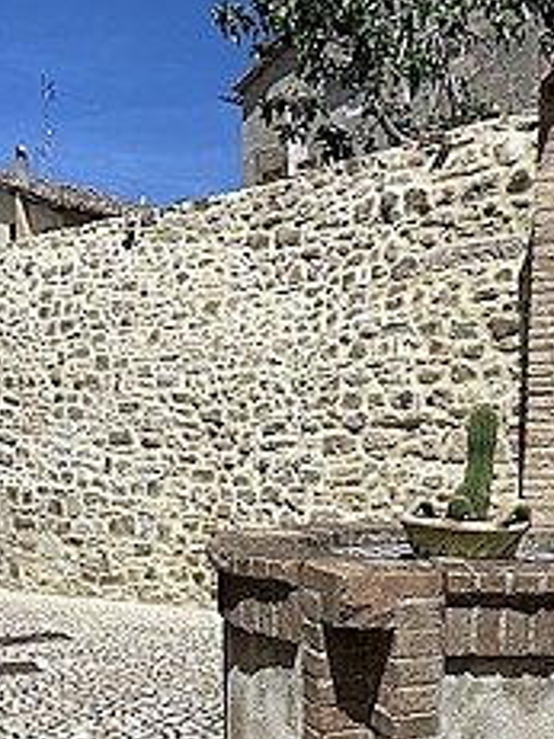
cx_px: 416
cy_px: 630
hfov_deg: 31.6
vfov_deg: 39.7
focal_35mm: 45
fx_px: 961
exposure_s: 1/5747
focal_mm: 4.25
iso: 32
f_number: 1.8
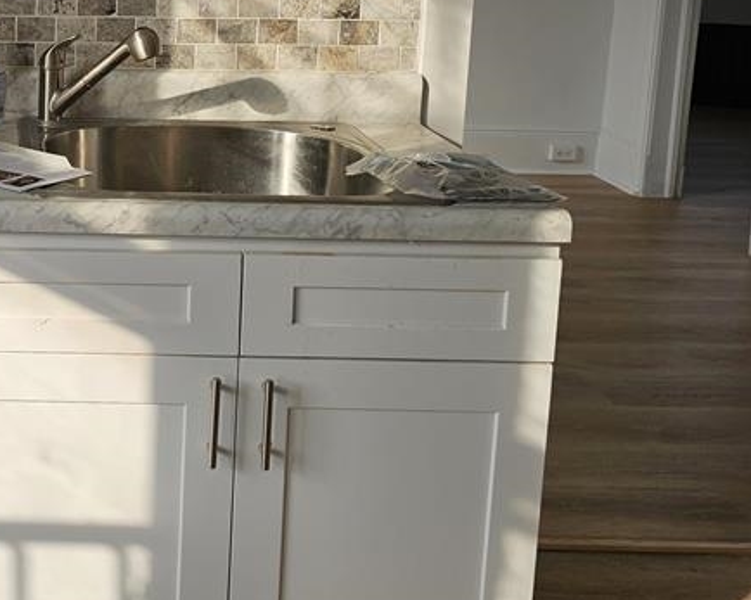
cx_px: -22
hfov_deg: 32.2
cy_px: 55
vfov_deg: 27.5
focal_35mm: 53
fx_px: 1178
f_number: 1.7
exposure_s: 1/359
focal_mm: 6.3
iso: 10
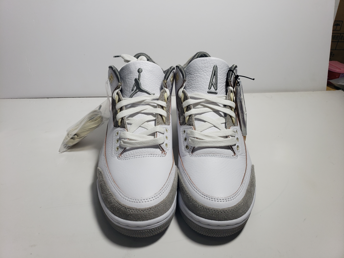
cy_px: 129
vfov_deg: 53.1
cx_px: 172
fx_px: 258
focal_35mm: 26
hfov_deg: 67.3
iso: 50
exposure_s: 1/653
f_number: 1.5
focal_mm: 4.3
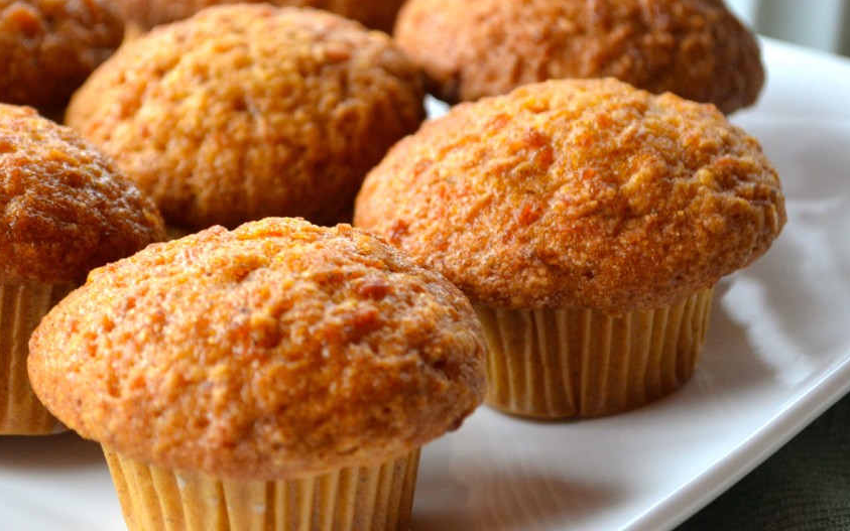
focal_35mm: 128
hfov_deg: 16.3
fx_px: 2960
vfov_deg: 10.3
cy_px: 212
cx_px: 239
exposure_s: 1/60
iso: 900
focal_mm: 55
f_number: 5.6
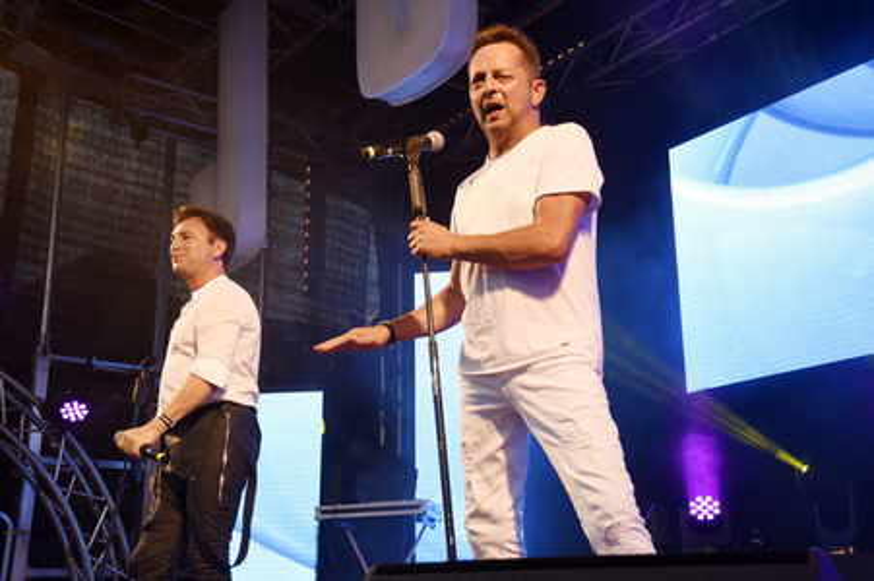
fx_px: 1164
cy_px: 290
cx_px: 437
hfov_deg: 41.1
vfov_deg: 28.0
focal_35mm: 48
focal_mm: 48
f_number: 8
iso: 1250
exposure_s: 1/160
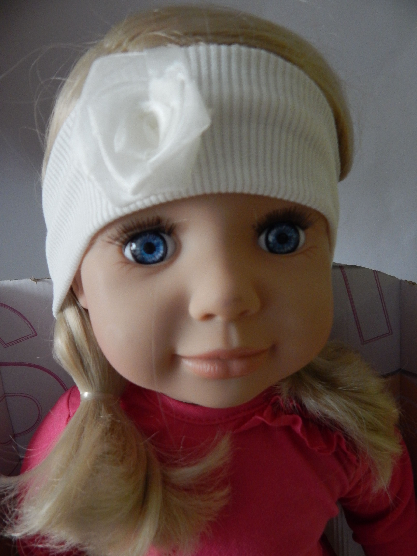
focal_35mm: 22
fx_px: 353
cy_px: 278
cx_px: 208
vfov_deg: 76.4
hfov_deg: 61.1
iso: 400
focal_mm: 4
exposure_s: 1/15
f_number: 3
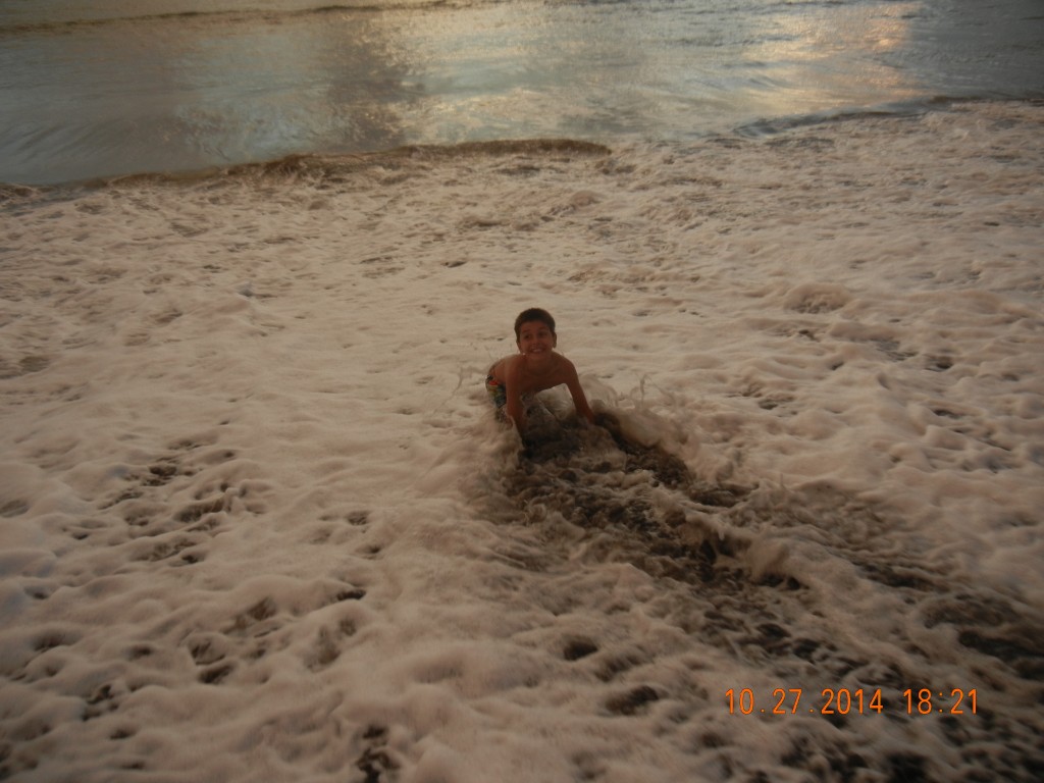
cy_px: 392
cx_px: 522
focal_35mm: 30
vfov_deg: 46.8
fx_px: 905
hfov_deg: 60.0
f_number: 3.5
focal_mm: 5.4
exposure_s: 1/138
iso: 160
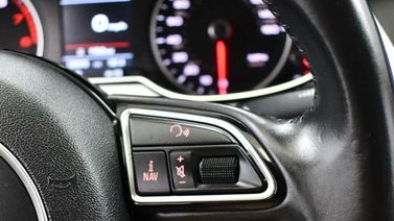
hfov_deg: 32.8
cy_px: 192
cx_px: 185
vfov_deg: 18.6
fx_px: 669
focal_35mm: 64
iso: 3600
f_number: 3.5
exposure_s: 1/60
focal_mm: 18
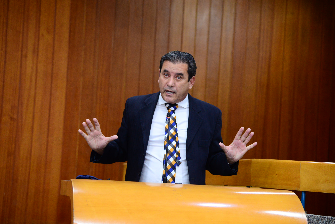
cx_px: 168
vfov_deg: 11.4
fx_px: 1117
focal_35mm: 120
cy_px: 112
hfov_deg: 17.1
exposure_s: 1/60
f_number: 4.5
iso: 2000
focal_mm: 120
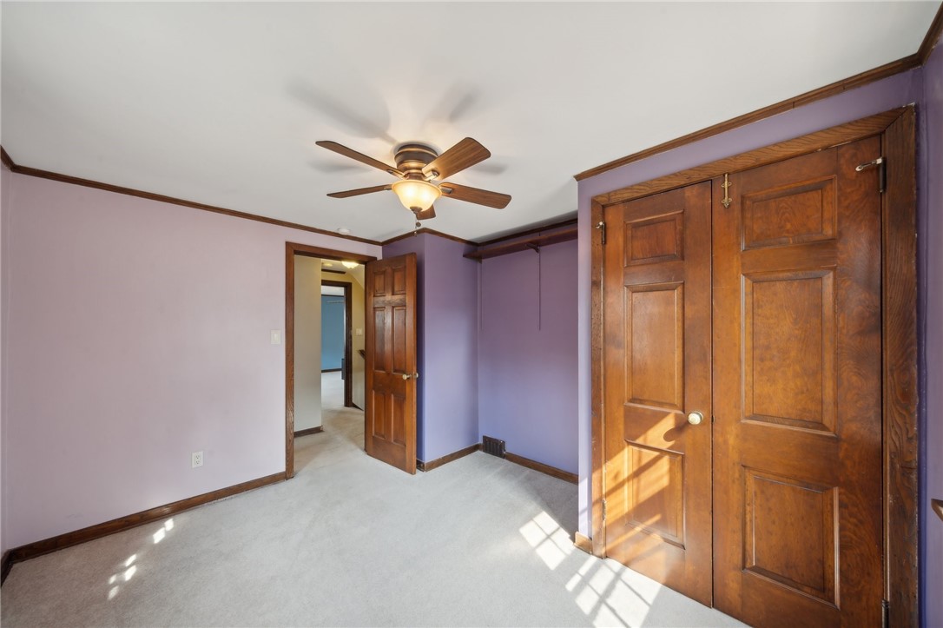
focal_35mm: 12
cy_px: 314
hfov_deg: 112.6
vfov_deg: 89.9
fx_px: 314
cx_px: 472
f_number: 11
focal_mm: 12
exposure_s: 1/1.67
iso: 125
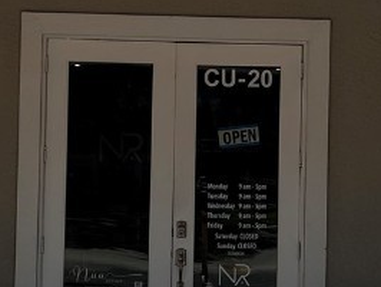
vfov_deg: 14.8
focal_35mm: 100
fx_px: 1102
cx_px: 193
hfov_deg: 19.6
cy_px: 152
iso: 50
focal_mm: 5.7
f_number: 1.5
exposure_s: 1/6579
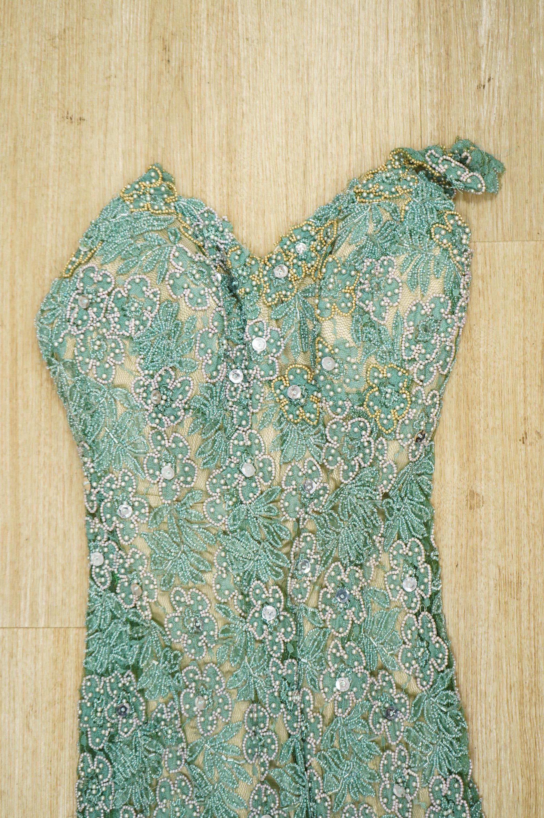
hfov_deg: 22.2
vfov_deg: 32.9
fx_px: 1385
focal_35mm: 61
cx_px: 272
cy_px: 409
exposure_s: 1/160
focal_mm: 61
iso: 3200
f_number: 5.6
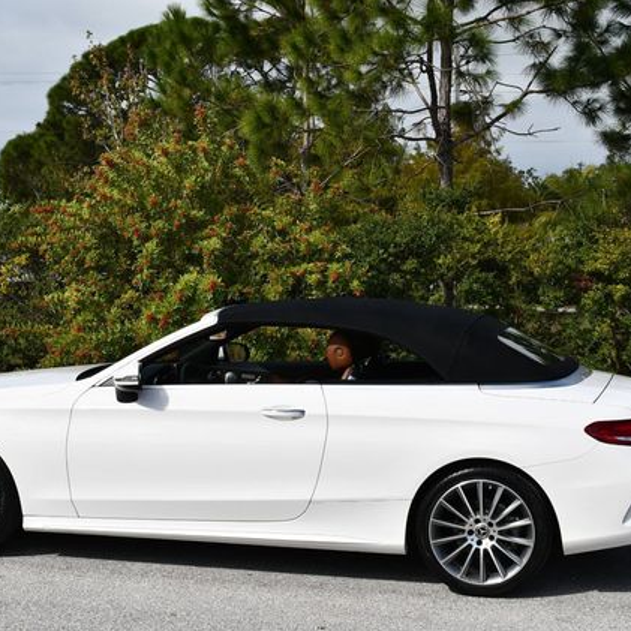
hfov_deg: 23.0
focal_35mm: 75
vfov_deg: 23.1
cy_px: 318
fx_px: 1547
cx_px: 282
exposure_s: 1/400
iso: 100
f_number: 9
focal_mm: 29
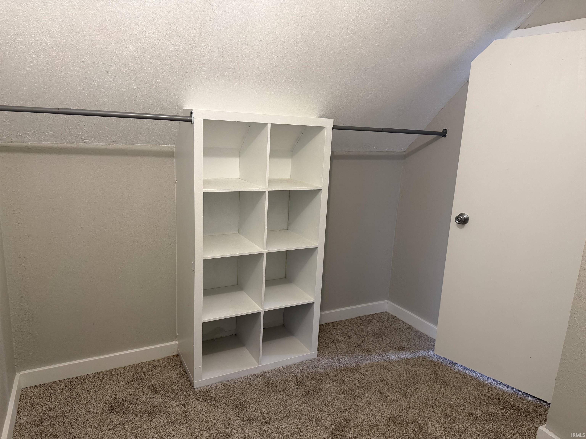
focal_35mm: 24
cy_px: 220
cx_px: 293
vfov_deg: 56.8
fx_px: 406
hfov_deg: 71.6
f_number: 1.78
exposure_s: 1/60
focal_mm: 6.76
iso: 200
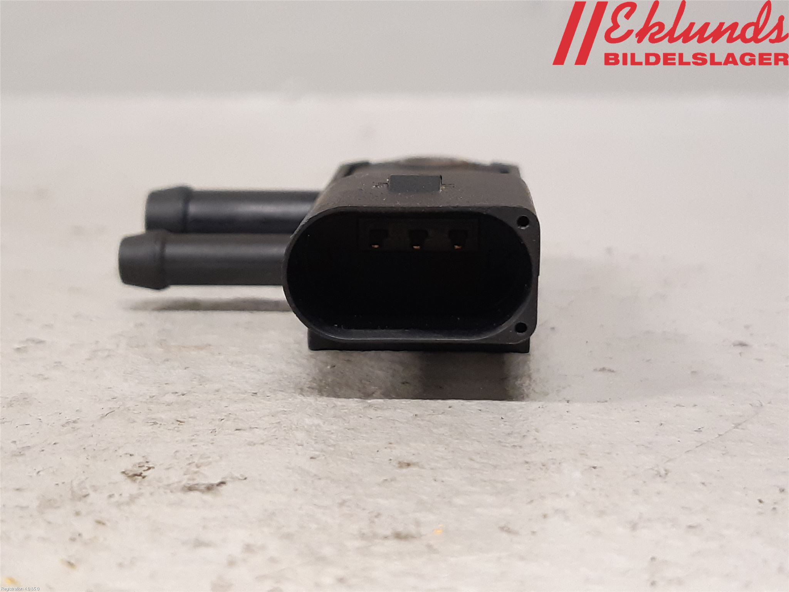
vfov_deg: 53.1
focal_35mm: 26
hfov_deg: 67.3
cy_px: 296
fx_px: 593
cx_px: 394
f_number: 1.7
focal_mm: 3.93
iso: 250
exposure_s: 1/50
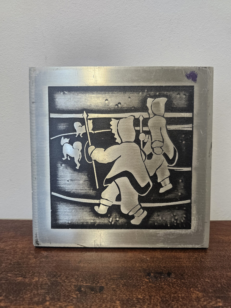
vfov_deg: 73.9
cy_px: 154
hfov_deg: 58.9
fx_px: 205
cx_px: 116
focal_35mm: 23
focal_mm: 6.3
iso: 160
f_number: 1.7
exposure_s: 1/120
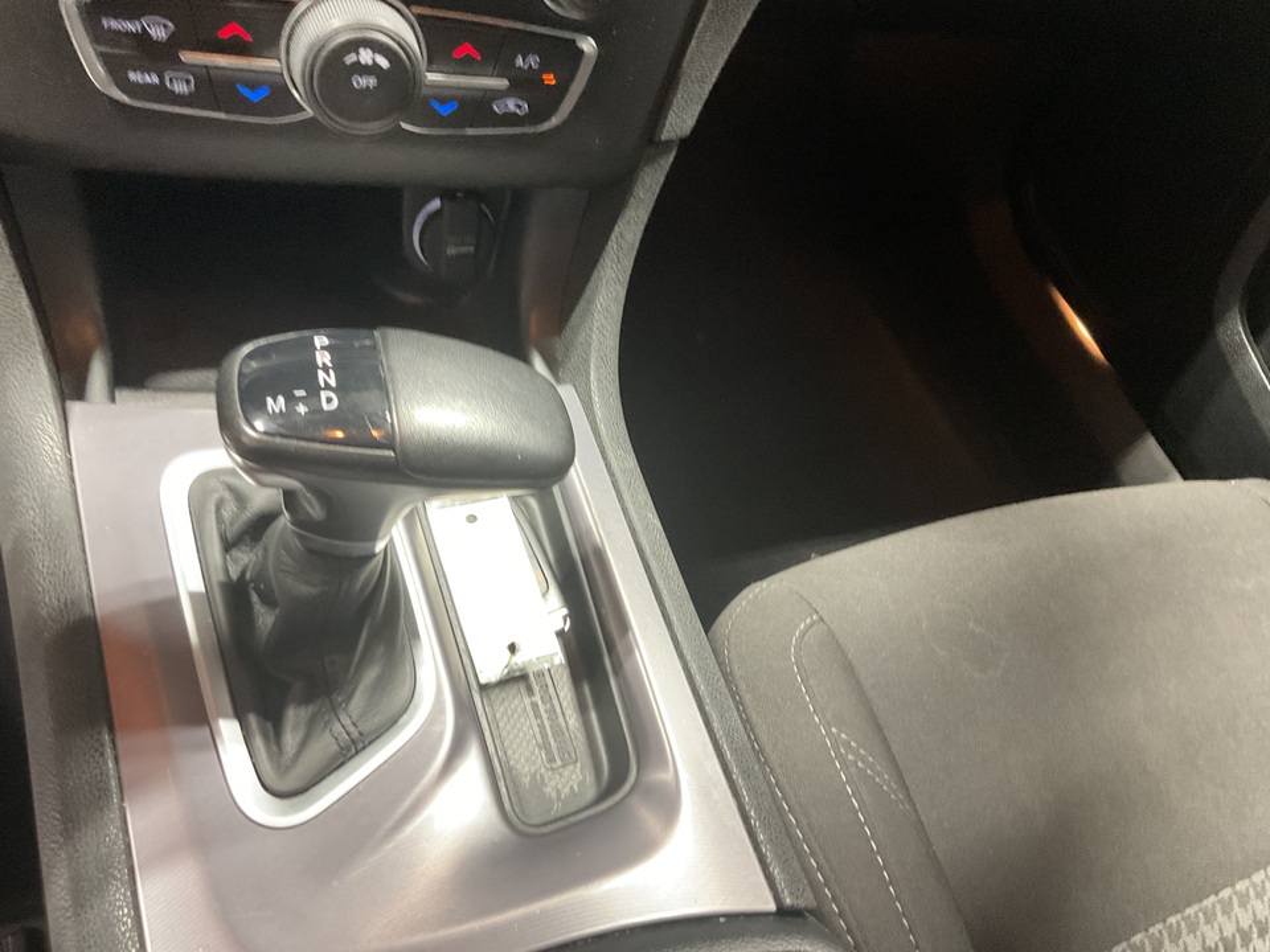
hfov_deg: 61.7
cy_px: 476
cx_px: 635
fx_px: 1064
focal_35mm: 29
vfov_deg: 48.2
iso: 200
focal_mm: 3
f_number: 1.8
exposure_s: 1/40
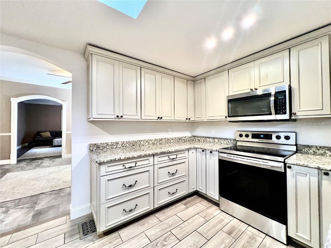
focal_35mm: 13
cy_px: 124
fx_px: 124
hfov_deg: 106.2
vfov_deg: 89.9
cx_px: 166
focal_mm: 1.57
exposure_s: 1/60
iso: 400
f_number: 1.8
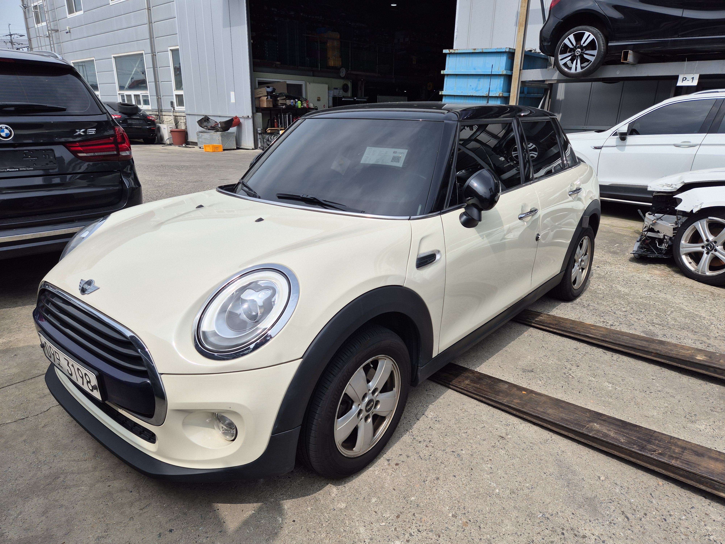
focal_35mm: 23
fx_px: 482
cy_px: 272
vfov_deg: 58.9
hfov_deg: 73.9
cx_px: 362
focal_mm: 5.4
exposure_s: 1/2952
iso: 25
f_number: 1.8
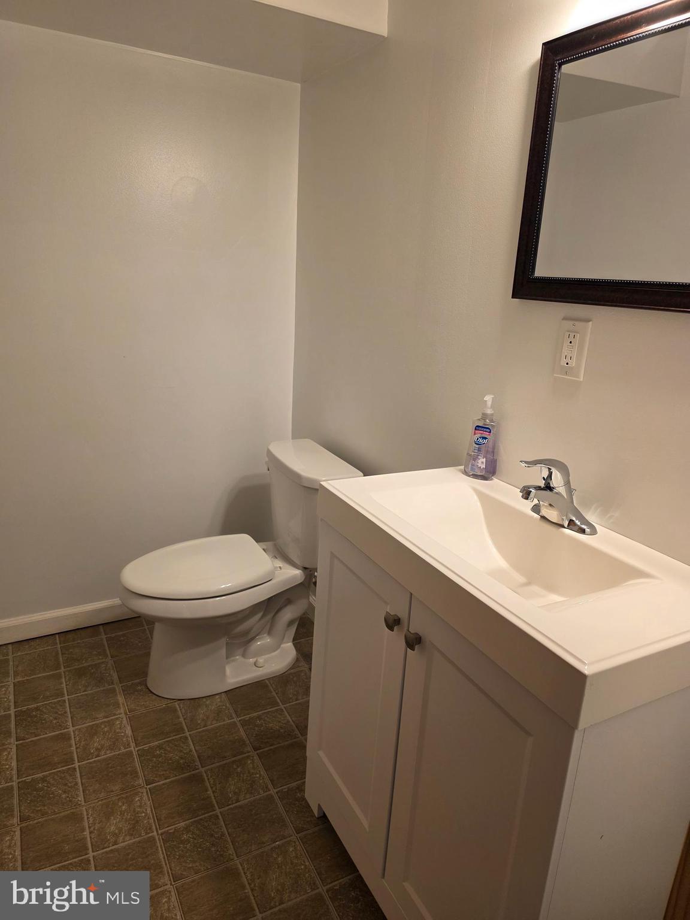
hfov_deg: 58.9
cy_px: 460
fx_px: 611
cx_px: 345
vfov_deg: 73.9
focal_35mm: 23
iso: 125
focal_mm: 6.3
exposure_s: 1/120
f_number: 1.7
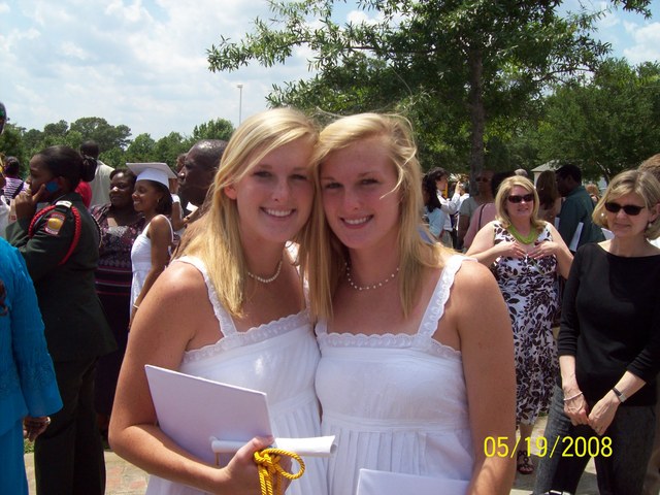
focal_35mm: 36
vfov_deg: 39.7
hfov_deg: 51.4
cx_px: 330
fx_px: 686
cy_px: 248
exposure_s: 1/593
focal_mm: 6
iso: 80
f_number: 4.8
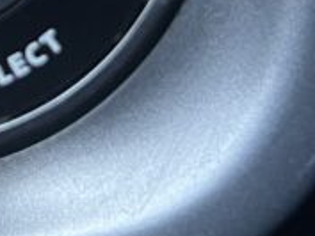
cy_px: -106
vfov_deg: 9.6
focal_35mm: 150
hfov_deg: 12.3
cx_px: -198
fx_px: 1366
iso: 500
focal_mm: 5.7
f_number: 1.5
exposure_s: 1/42
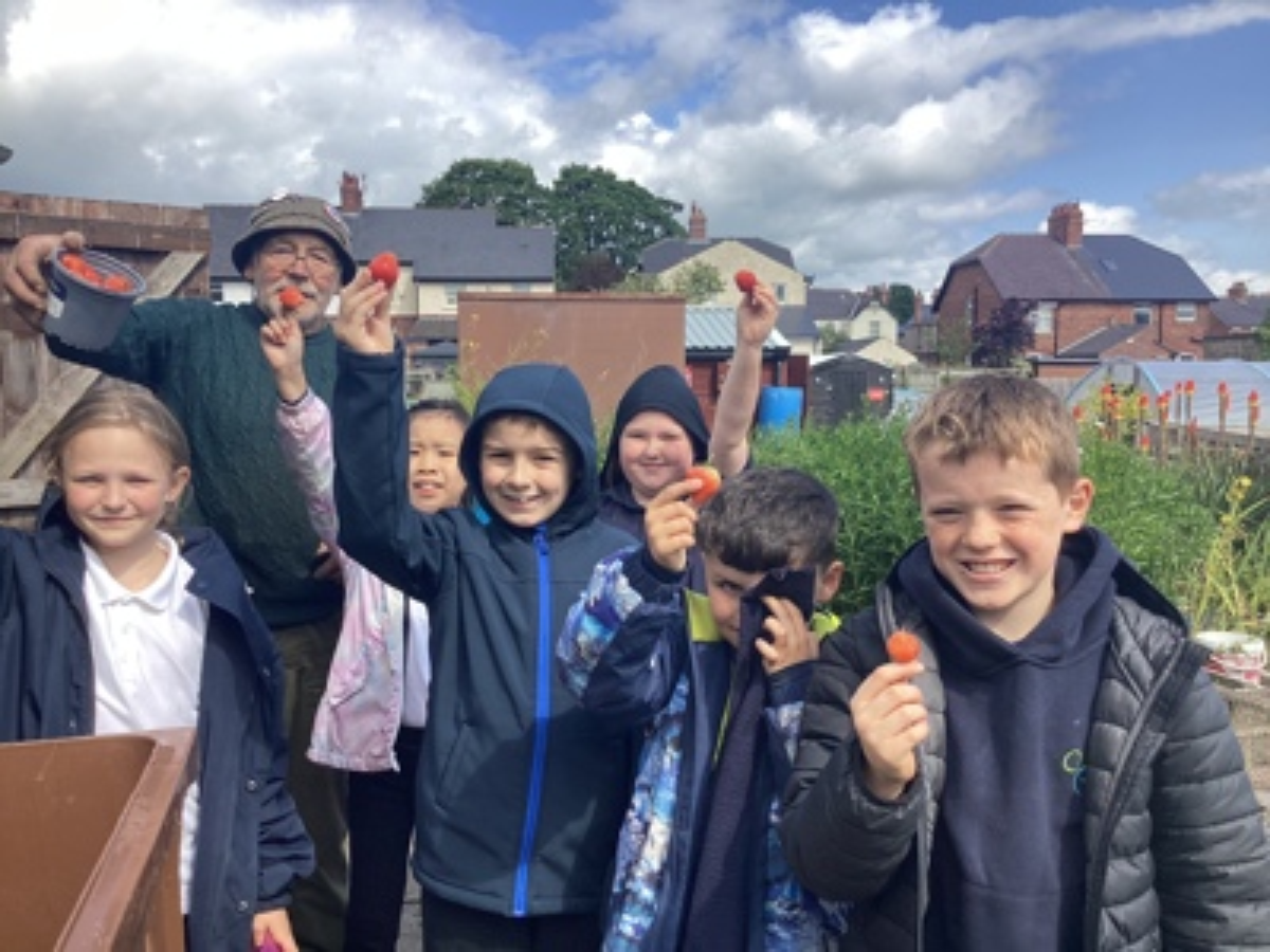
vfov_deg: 45.4
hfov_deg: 58.4
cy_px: 476
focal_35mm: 31
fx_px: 1137
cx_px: 635
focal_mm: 3.3
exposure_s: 1/762
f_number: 2.4
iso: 25
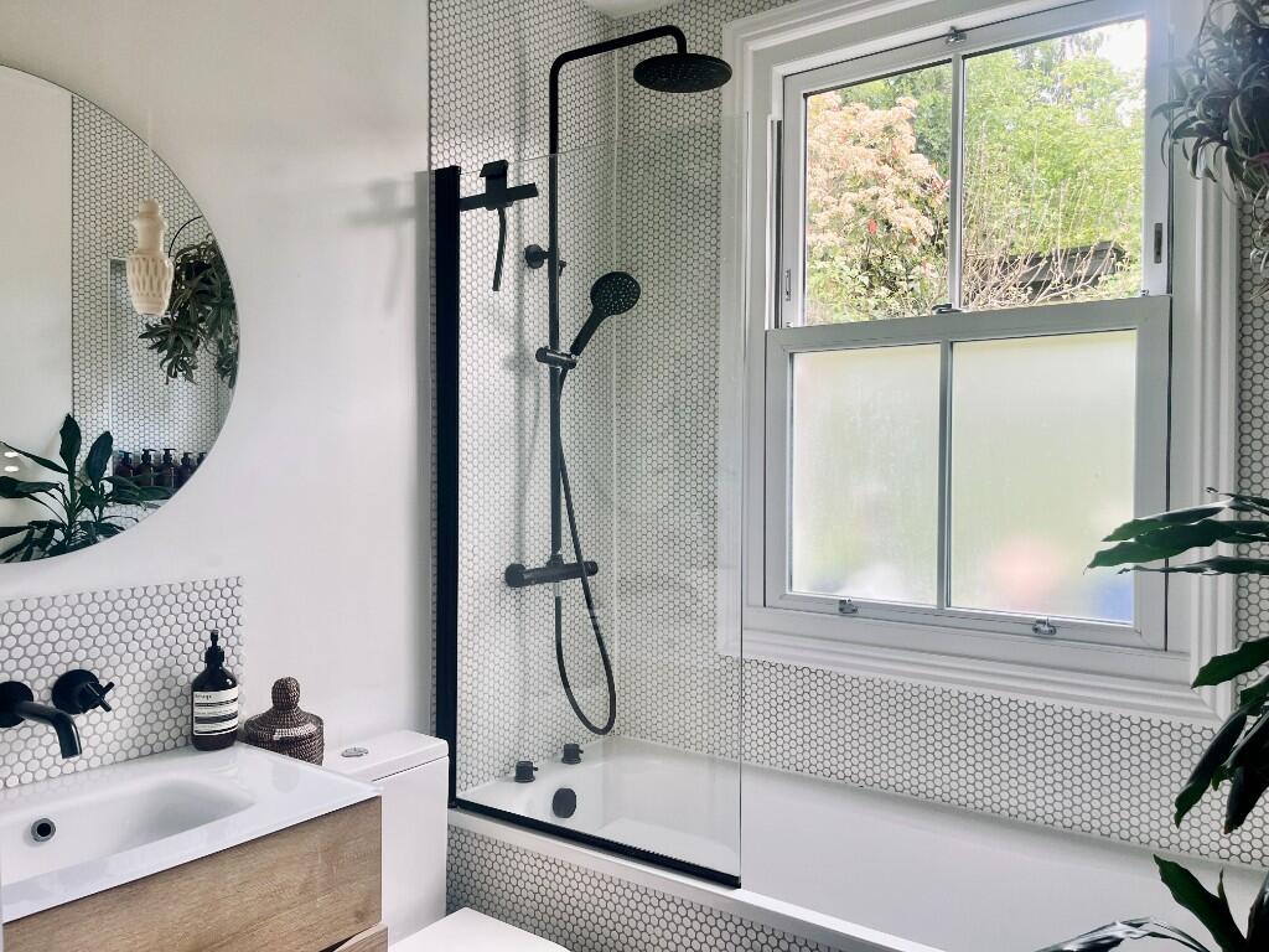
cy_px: 476
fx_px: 953
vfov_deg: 53.1
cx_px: 634
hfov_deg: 67.3
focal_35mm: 26
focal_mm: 5.1
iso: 80
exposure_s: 1/121
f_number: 1.6
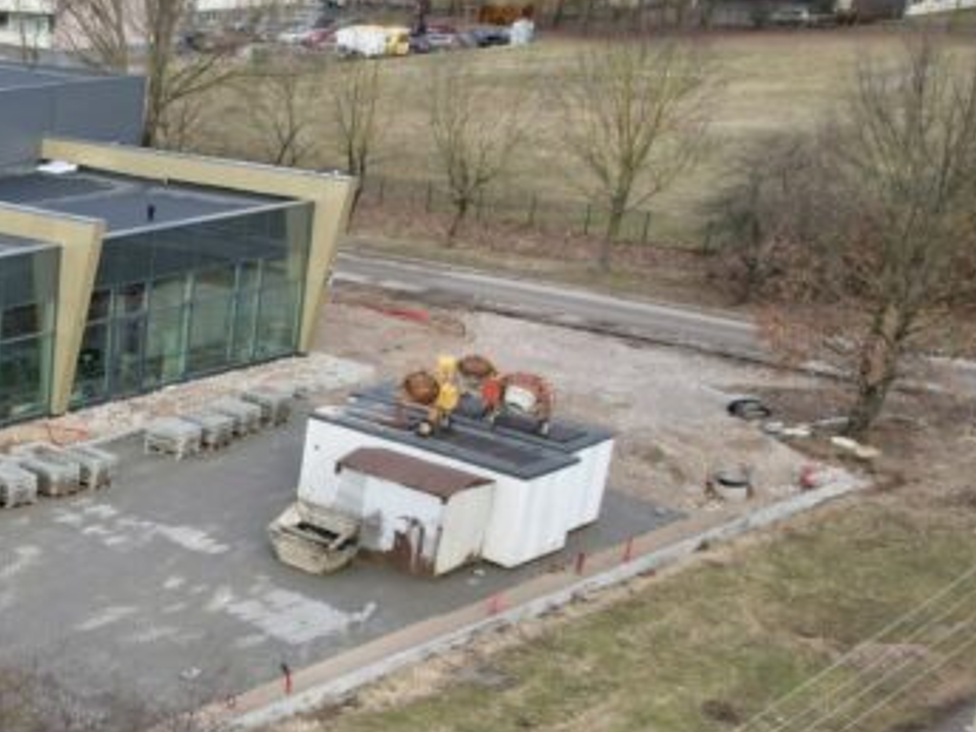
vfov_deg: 22.9
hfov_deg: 25.2
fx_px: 1776
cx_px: -389
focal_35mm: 63
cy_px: 592
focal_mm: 8.38
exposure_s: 1/640
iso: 200
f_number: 2.8
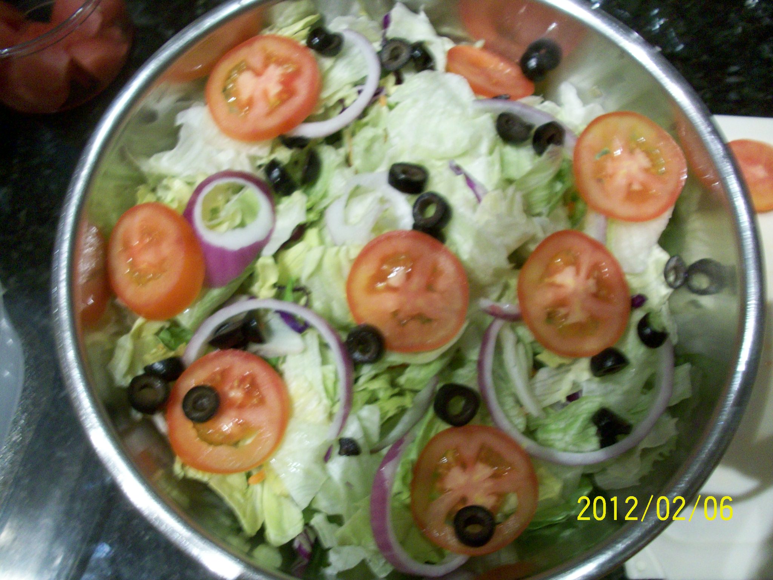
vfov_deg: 41.8
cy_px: 290
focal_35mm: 34
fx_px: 759
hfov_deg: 54.0
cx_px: 386
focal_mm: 5.7
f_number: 2.8
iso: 160
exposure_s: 1/13.9
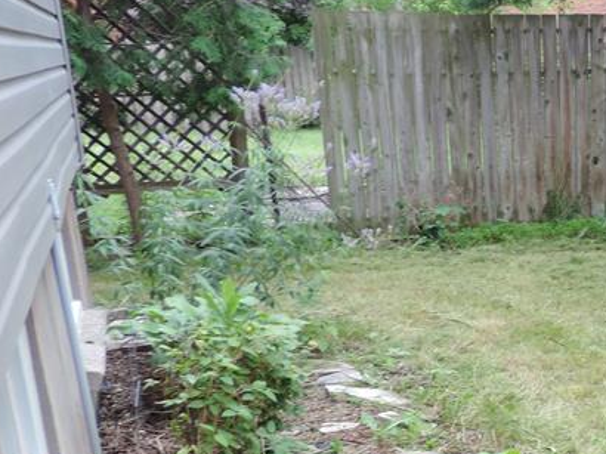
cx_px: 733
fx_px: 1050
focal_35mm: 60
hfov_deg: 28.0
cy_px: 382
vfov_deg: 23.9
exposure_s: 1/80
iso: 80
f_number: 3
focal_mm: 4.3
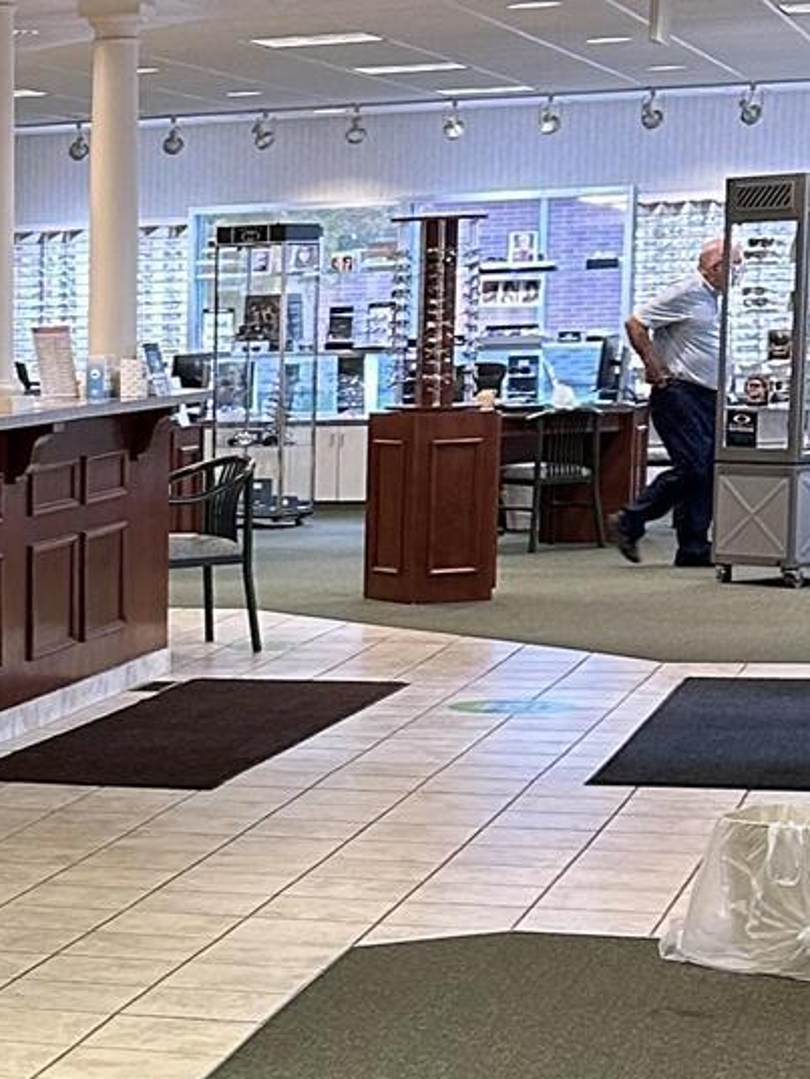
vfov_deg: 18.8
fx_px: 3212
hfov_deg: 13.5
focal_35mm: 103
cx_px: -410
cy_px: 916
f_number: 1.78
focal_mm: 6.86
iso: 200
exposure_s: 1/60
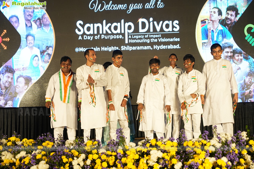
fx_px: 494
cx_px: 127
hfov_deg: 28.8
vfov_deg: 19.5
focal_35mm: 70
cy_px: 84
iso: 640
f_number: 4
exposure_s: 1/200
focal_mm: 70
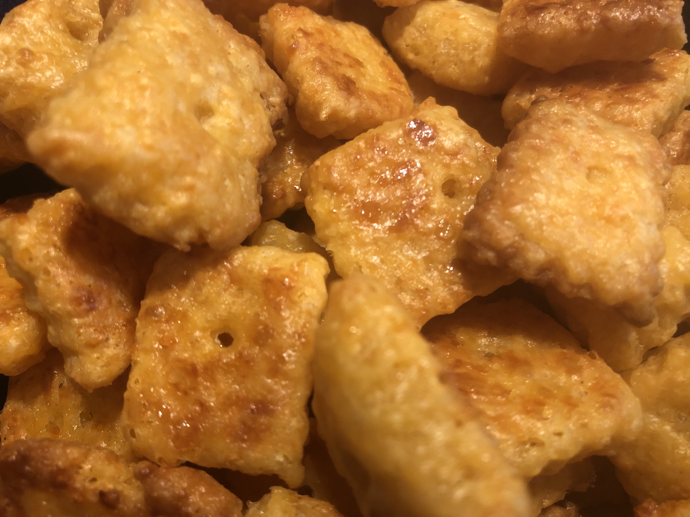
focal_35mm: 28
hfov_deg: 63.4
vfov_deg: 49.7
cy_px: 258
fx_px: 558
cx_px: 345
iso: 64
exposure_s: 1/15
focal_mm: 4
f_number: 1.8
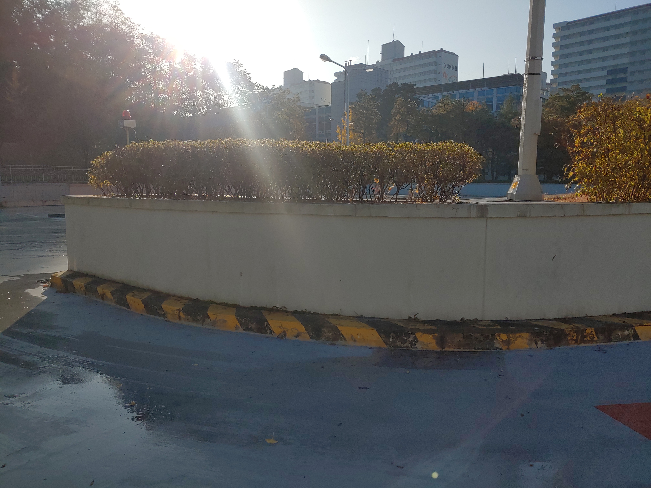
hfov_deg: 69.4
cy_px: 244
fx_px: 470
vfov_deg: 54.9
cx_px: 326
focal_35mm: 25
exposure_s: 1/1163
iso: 50
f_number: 1.5
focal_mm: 4.23
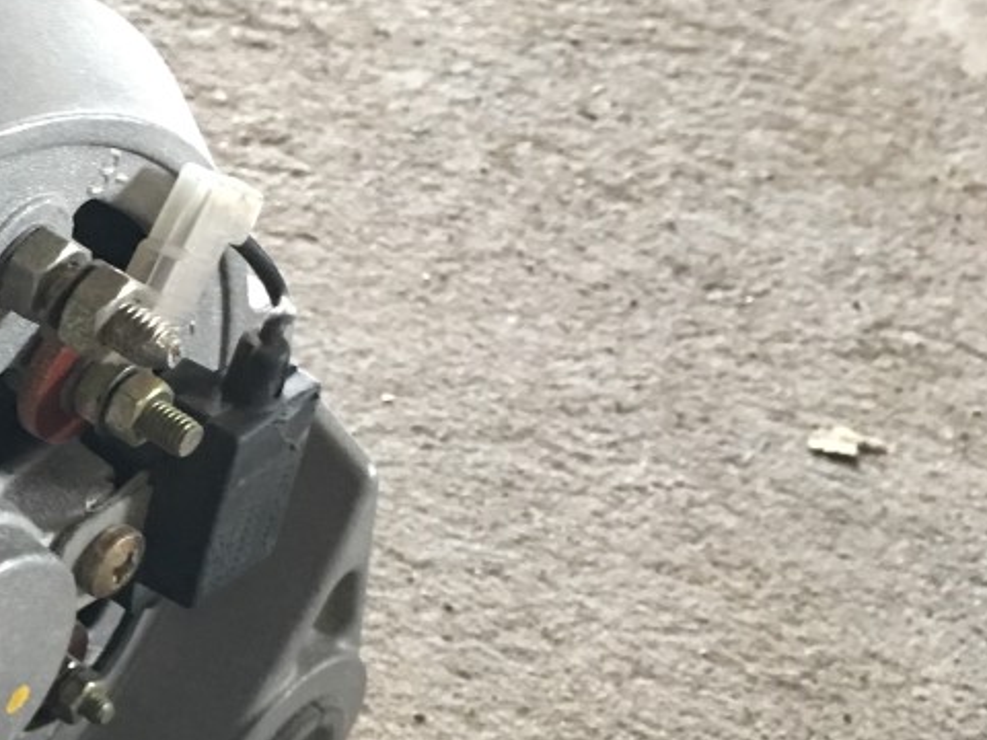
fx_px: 2481
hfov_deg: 20.0
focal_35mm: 87
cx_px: -413
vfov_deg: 16.9
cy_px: 534
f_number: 2.2
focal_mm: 4.15
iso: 125
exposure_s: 1/17
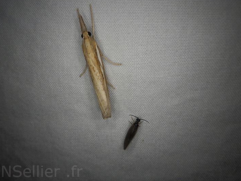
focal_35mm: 38
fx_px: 264
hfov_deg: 48.9
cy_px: 81
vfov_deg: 37.6
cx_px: 110
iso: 125
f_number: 4.6
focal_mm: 6.1
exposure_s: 1/1000
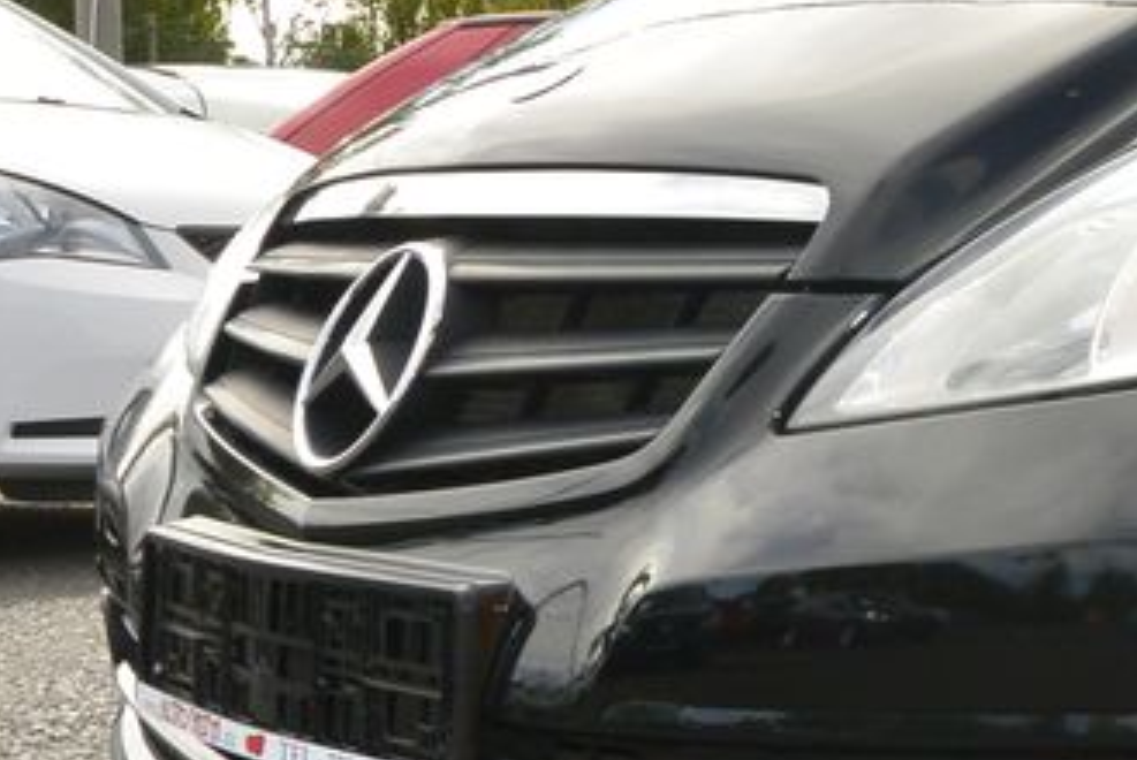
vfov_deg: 16.3
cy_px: 392
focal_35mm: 84
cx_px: 1642
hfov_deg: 21.0
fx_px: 2655
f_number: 7.1
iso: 160
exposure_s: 1/250
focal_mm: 10
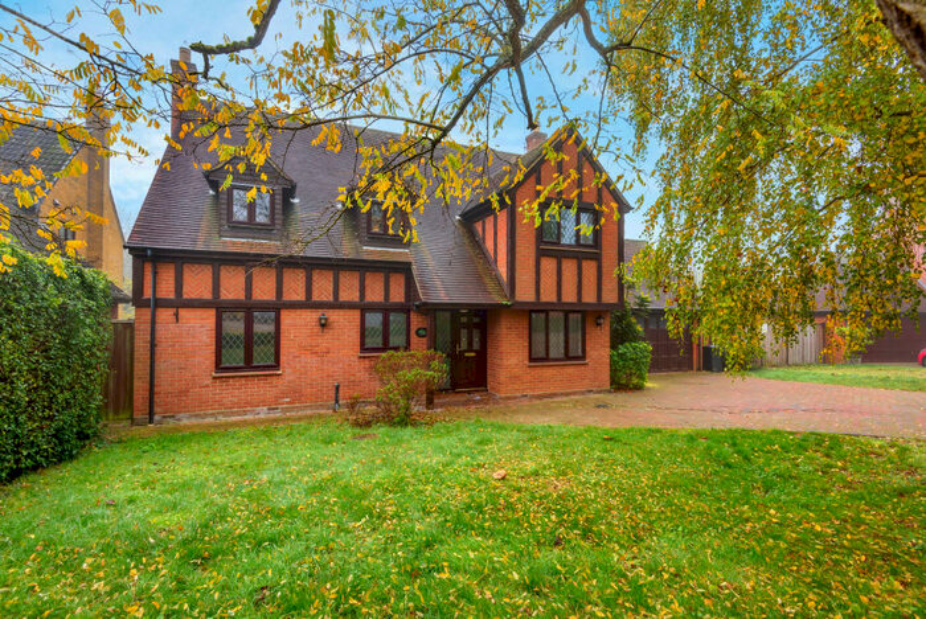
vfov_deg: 73.9
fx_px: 412
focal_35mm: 16
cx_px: 463
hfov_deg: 96.7
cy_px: 310
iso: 400
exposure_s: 1/125
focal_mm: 16
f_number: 8
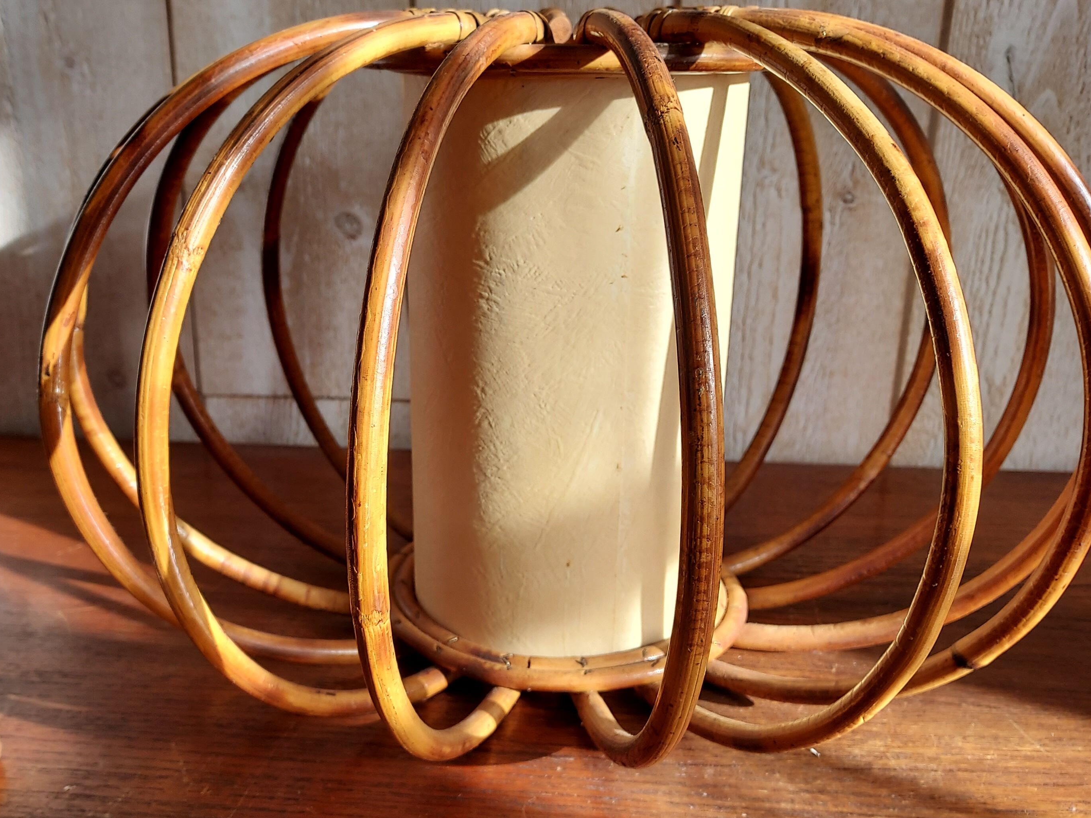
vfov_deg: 40.6
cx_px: 449
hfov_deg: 52.3
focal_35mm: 35
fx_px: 1103
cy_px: 462
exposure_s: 1/120
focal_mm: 4.6
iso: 50
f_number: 1.8
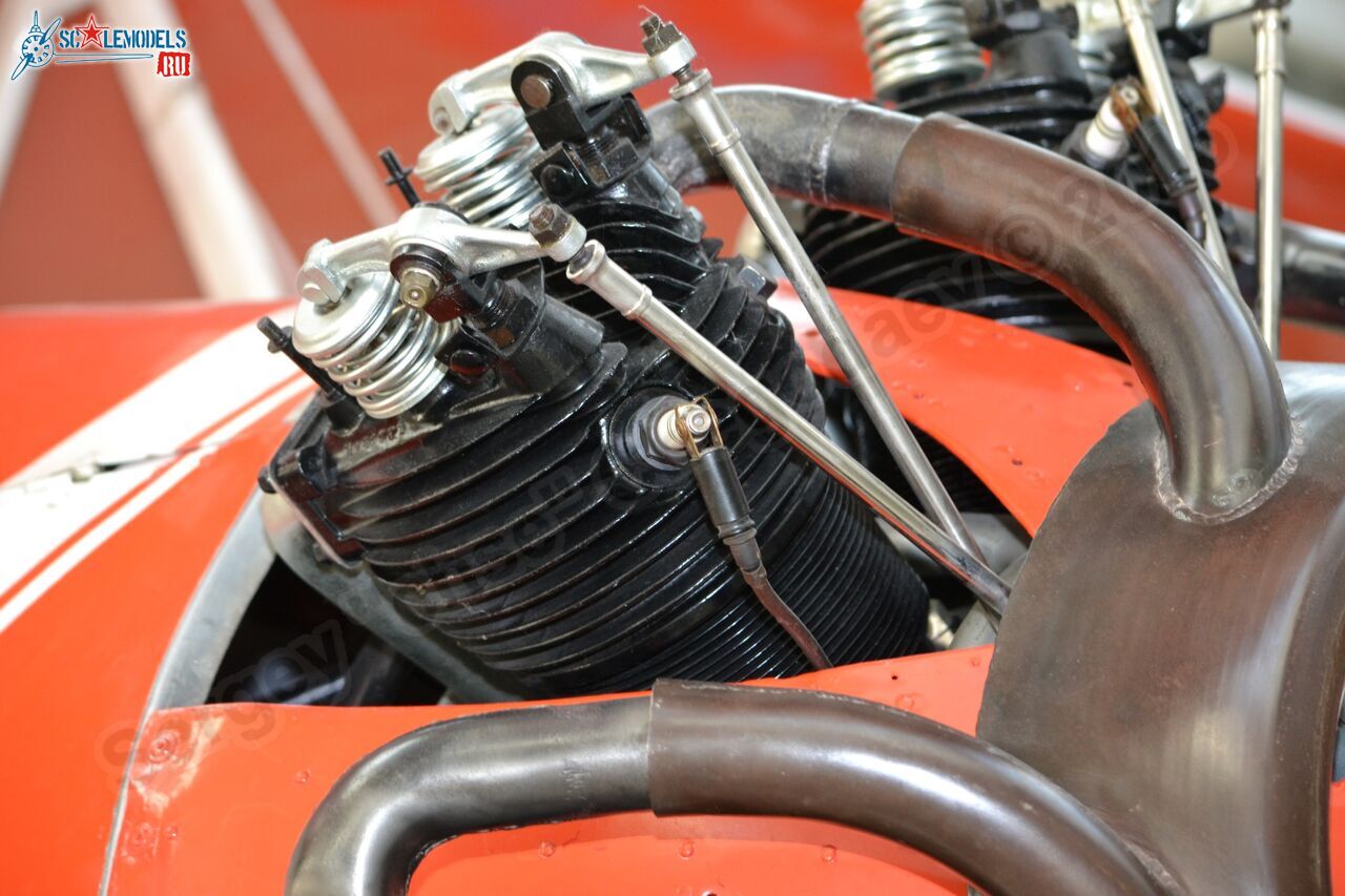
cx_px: 672
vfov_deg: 12.7
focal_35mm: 108
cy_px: 448
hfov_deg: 18.9
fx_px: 4034
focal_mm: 72
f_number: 4.5
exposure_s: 1/60
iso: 720
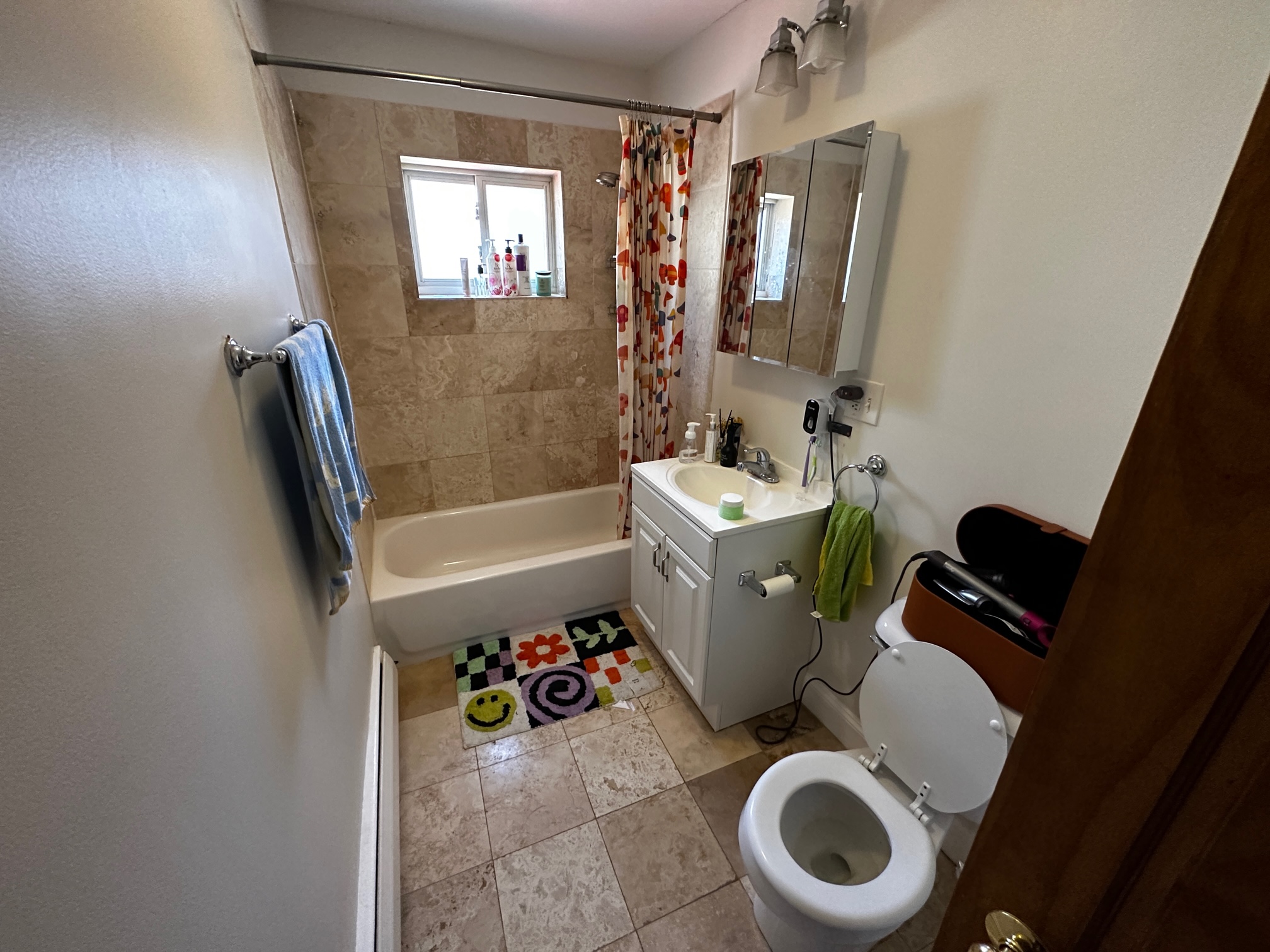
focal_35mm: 14
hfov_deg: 102.1
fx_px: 514
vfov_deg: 85.7
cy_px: 476
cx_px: 635
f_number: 2.2
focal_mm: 2.22
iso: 400
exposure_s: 1/60
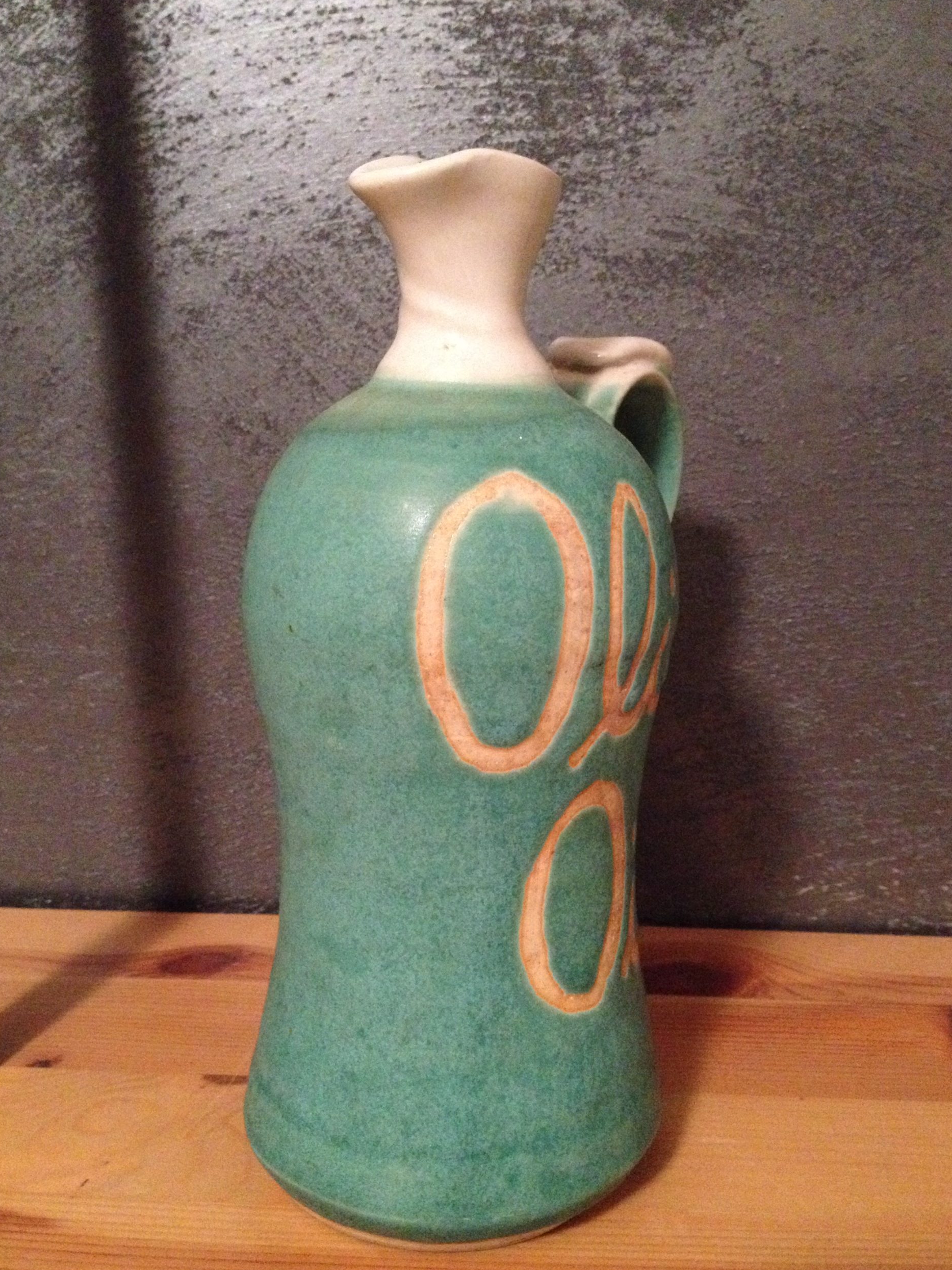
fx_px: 1320
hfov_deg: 39.7
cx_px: 479
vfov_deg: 51.3
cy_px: 649
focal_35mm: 36
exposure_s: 1/17
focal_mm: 4.28
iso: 800
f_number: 2.4
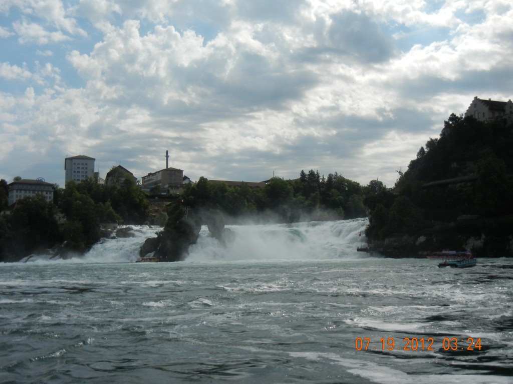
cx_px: 256
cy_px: 192
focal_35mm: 39
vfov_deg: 36.8
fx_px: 578
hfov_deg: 47.9
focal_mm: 7.1
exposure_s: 1/857
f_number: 7.4
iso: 160
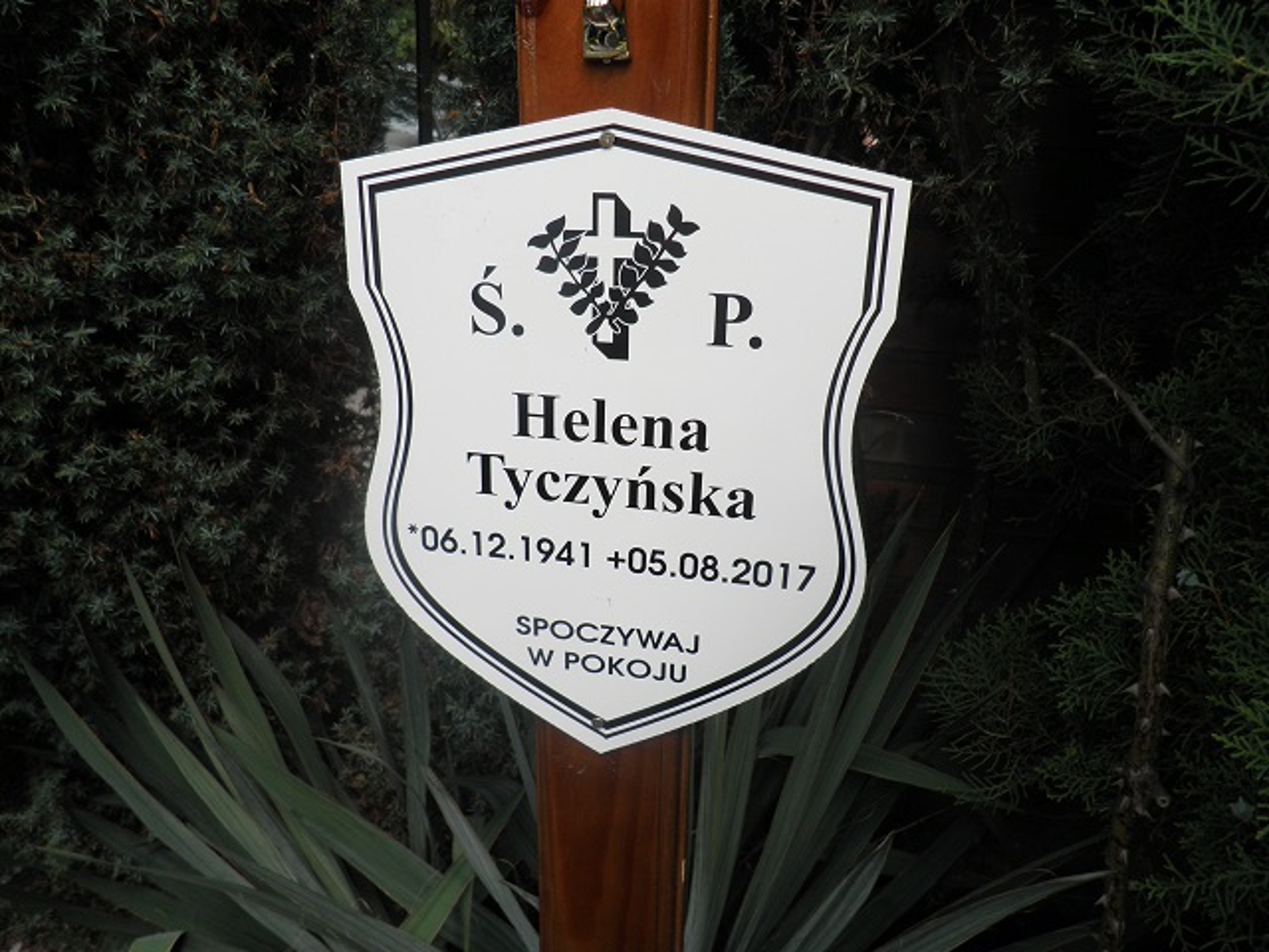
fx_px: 880
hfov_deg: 71.6
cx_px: 634
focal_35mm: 24
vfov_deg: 56.8
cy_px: 476
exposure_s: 1/60
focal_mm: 4.3
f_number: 8.3
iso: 64
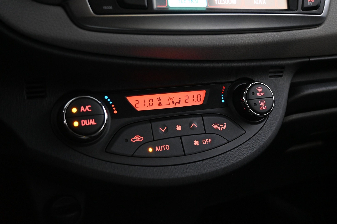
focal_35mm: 38
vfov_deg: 35.5
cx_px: 168
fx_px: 351
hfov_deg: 51.3
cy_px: 112
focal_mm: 25
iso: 6400
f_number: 4.2
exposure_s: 1/40
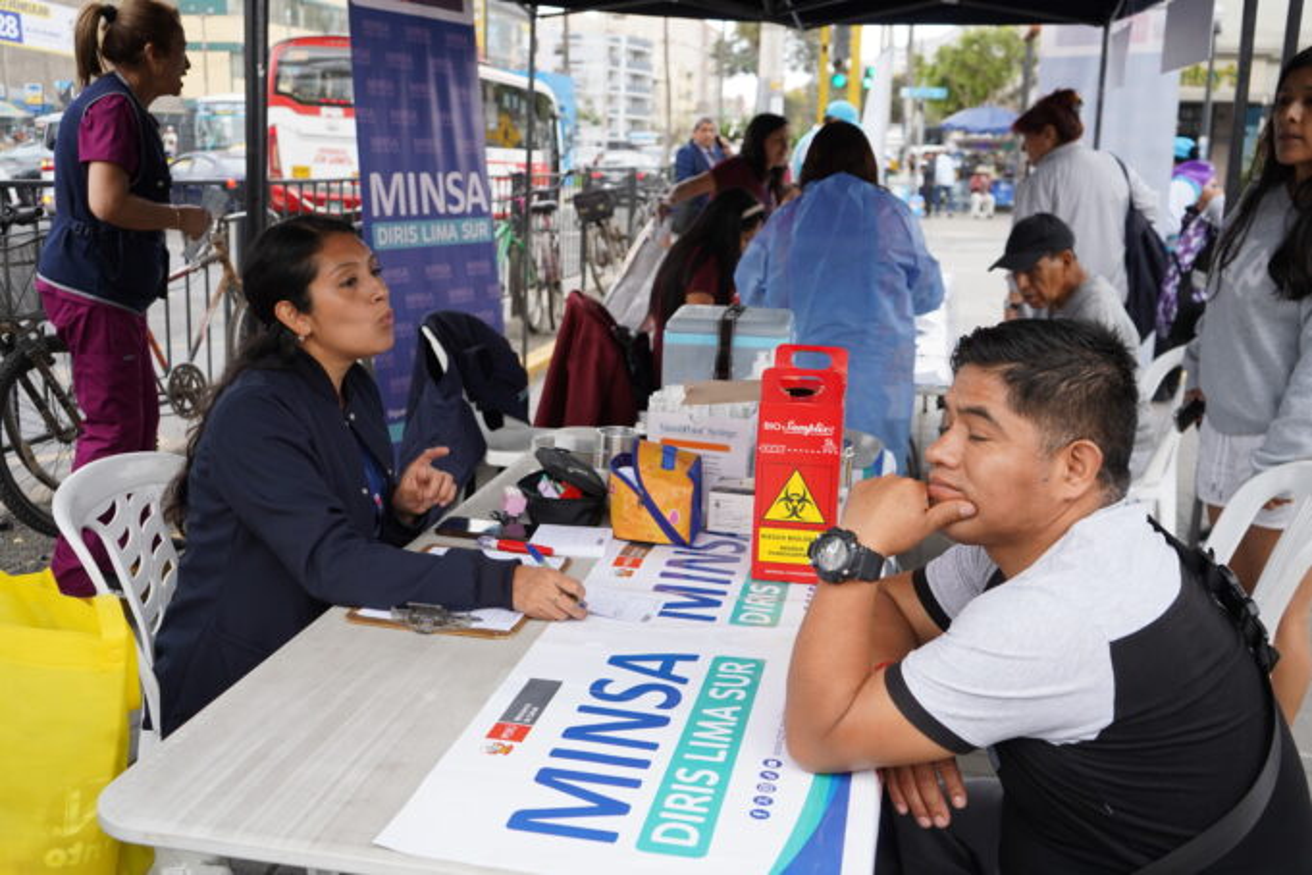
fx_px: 1239
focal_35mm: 34
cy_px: 438
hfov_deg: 55.8
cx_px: 656
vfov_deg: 38.9
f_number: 5
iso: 250
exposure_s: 1/250
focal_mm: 34
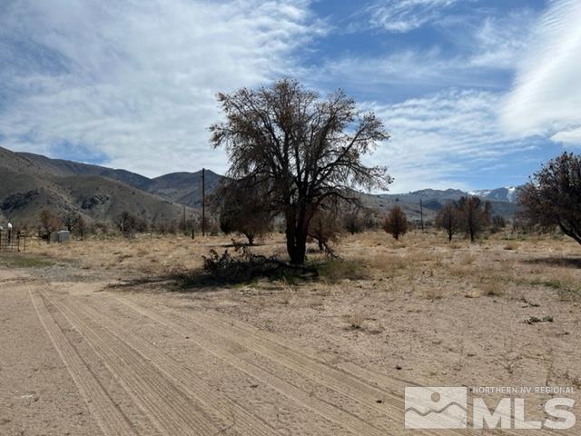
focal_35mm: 26
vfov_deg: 53.1
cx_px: 290
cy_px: 218
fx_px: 436
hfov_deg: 67.3
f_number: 1.5
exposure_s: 1/10309
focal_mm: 5.7
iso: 50
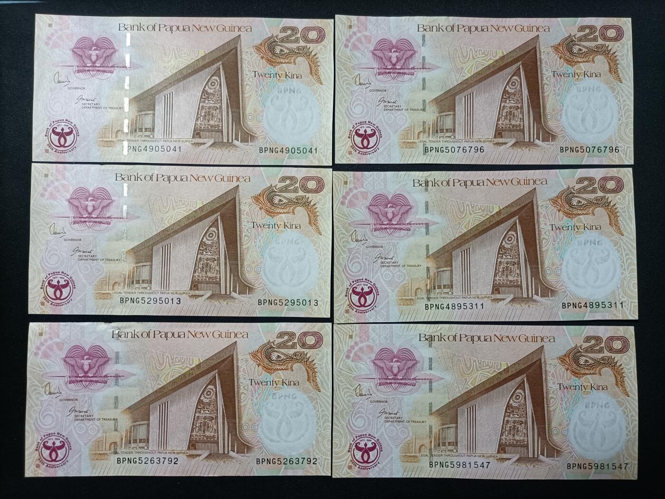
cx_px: 332
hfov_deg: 67.3
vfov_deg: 53.1
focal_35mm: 26
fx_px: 499
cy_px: 250
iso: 1305
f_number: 1.8
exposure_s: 1/33.3
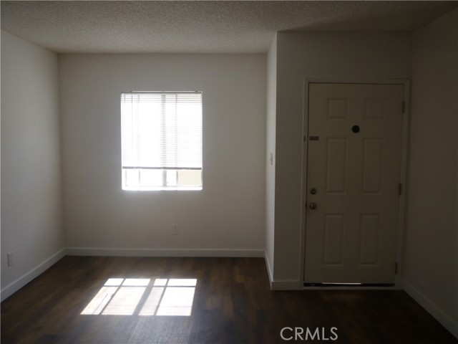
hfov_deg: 61.7
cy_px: 172
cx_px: 229
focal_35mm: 29
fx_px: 384
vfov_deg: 48.2
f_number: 3.3
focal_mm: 5.2
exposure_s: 1/80
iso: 80
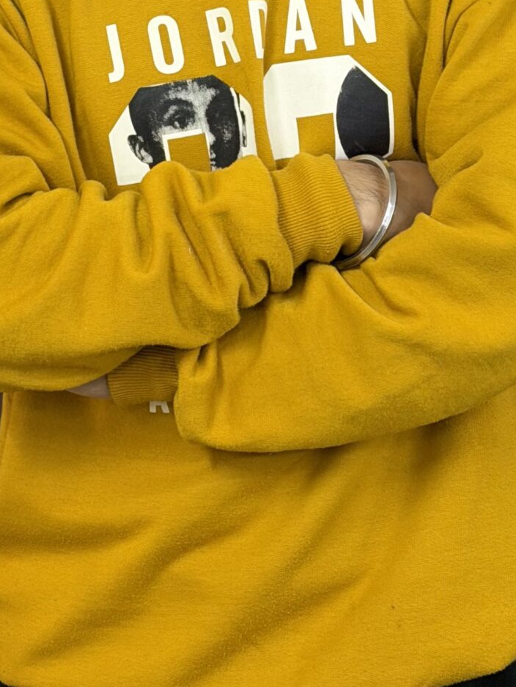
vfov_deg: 14.8
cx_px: 188
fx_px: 2602
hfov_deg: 11.3
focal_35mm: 131
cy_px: -30
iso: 320
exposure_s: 1/33
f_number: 1.78
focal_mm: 6.76
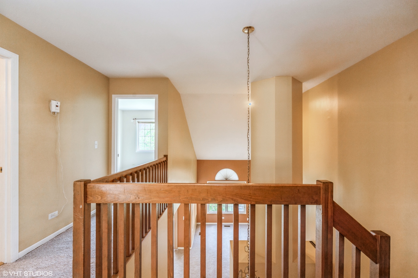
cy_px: 139
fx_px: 186
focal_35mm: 16
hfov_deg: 96.8
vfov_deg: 73.7
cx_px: 209
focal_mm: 16
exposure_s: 1/30
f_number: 7.1
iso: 200
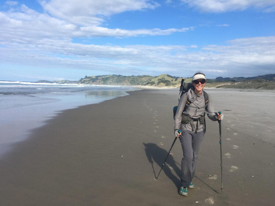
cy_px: 103
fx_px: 230
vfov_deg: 48.2
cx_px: 138
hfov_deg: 61.7
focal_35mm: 29
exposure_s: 1/1748
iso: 25
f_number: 2.2
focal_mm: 4.15
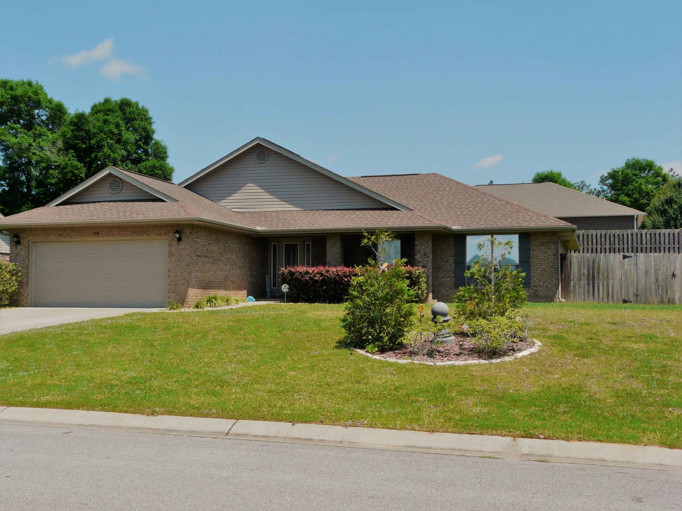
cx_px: 341
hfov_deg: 43.9
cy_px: 256
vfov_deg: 33.6
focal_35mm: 43
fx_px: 847
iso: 100
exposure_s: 1/400
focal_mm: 7
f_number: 5.6
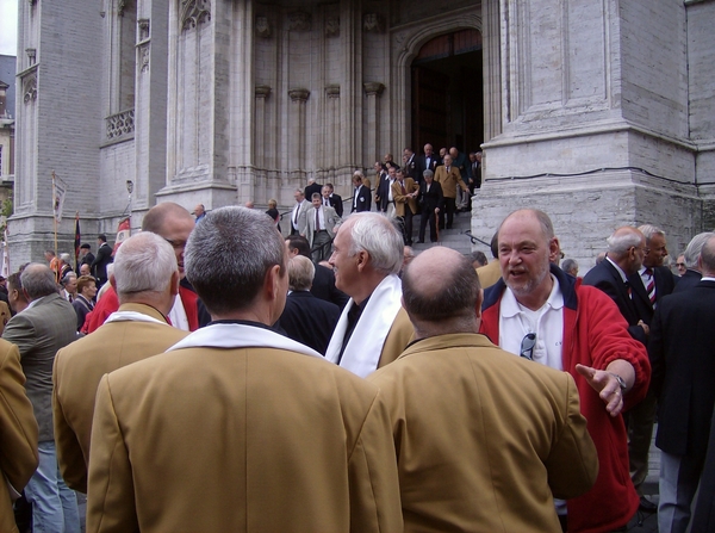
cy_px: 266
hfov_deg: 51.5
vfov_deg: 39.5
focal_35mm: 36
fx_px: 742
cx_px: 358
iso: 100
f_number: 2.8
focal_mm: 6
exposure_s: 1/416
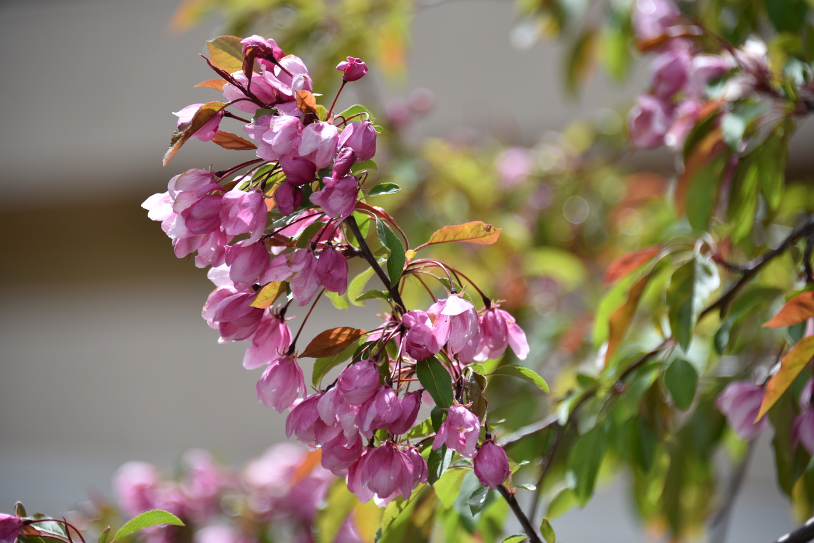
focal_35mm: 300
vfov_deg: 4.6
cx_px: 407
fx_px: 6784
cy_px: 272
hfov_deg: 6.9
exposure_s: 1/640
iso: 200
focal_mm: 300
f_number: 5.6
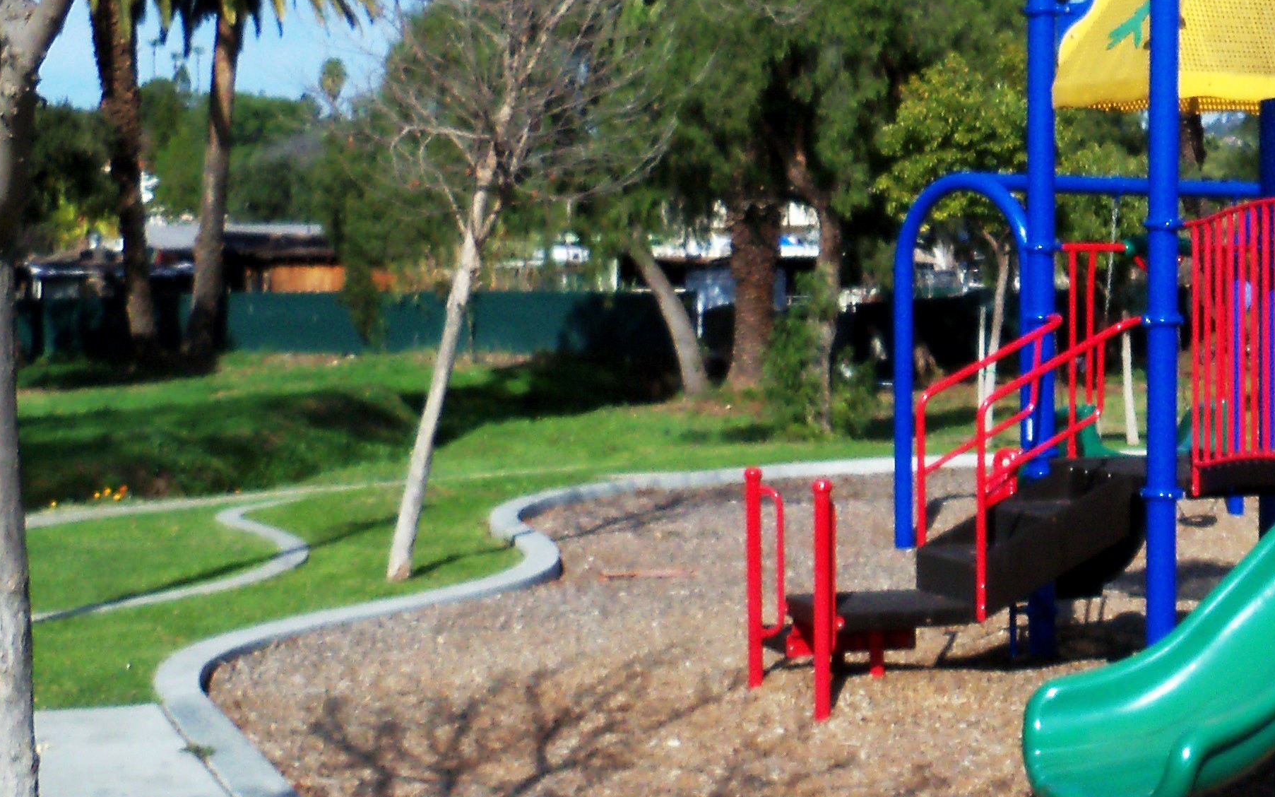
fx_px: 2606
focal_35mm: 75
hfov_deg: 26.1
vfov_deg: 17.4
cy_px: 451
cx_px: 1261
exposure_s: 1/1000
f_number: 3.5
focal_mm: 6.2
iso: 80
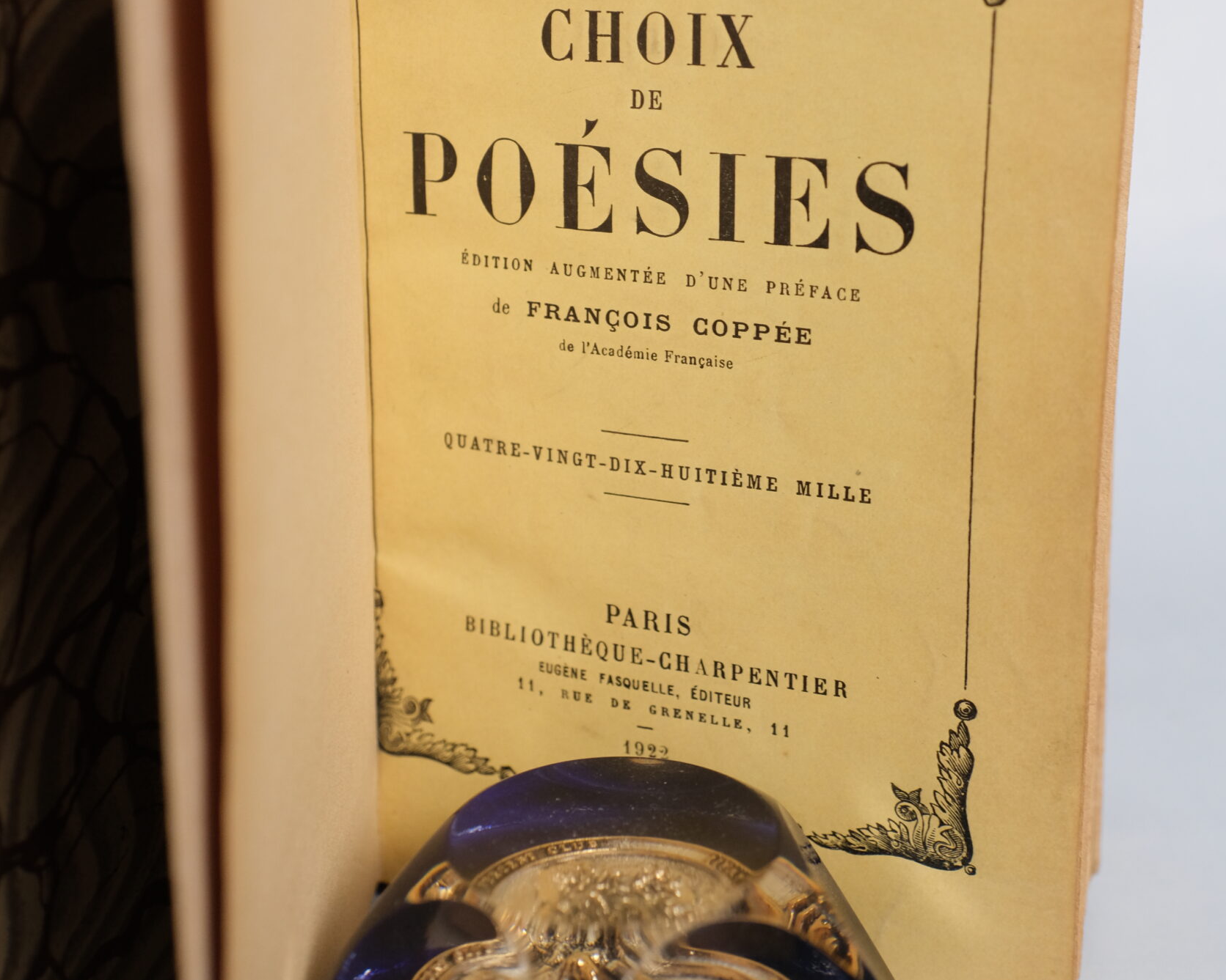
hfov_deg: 40.3
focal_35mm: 46
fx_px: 1669
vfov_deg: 32.5
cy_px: 334
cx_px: 625
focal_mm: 21.5
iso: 640
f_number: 3.5
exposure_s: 1/100
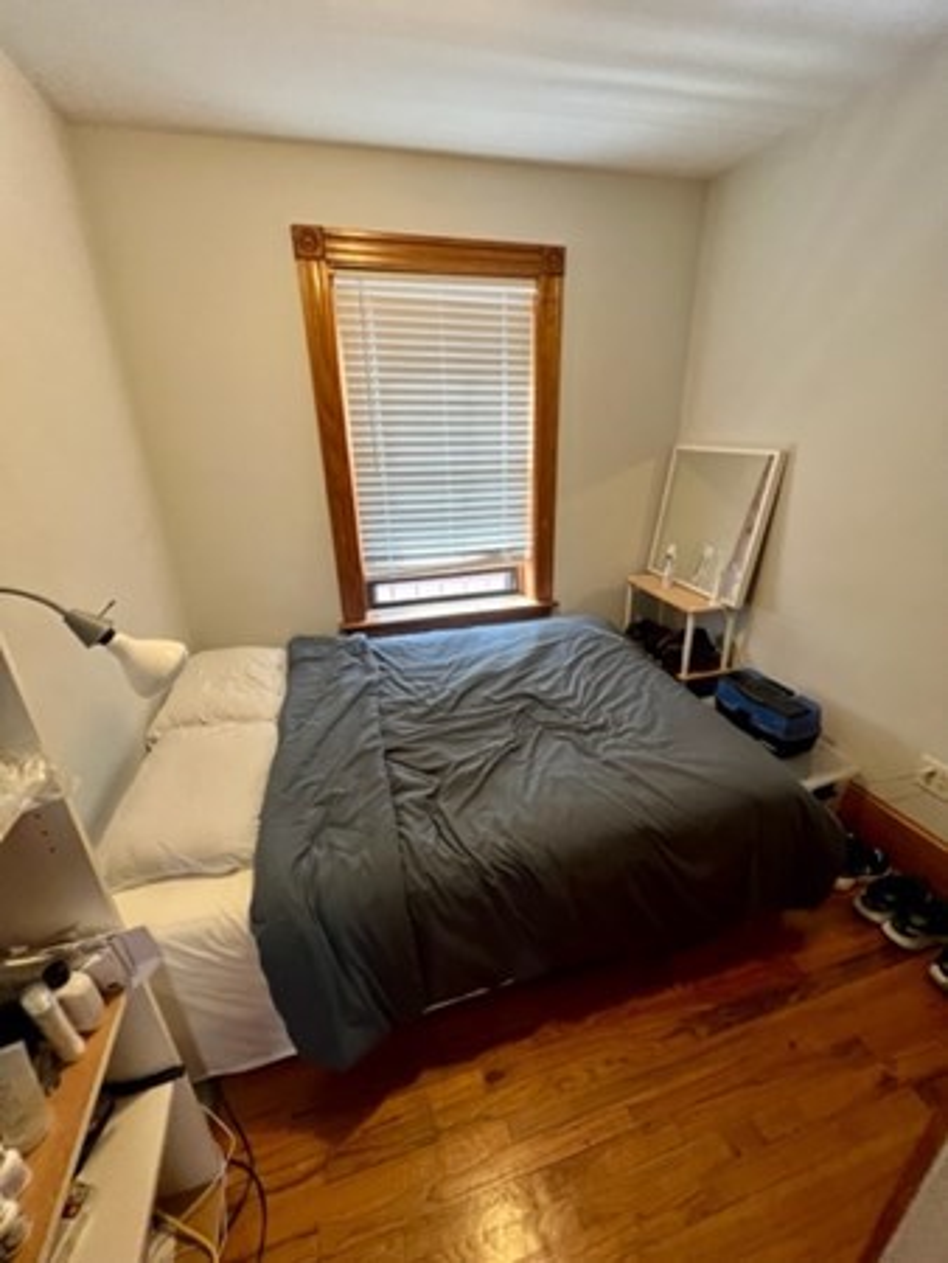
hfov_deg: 90.0
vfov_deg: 106.2
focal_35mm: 13
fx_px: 474
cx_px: 474
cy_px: 632
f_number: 1.8
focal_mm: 1.57
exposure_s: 1/60
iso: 160
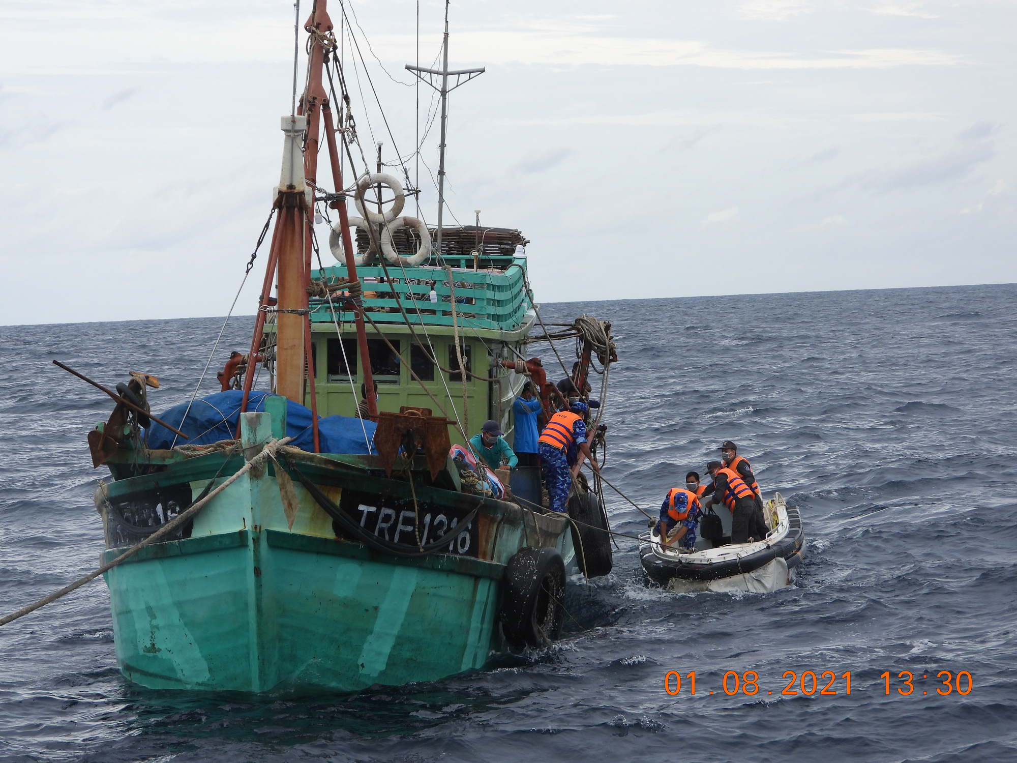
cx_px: 508
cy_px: 382
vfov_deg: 11.9
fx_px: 3672
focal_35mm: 125
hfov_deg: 15.8
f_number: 4
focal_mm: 22.5
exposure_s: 1/640
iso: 100
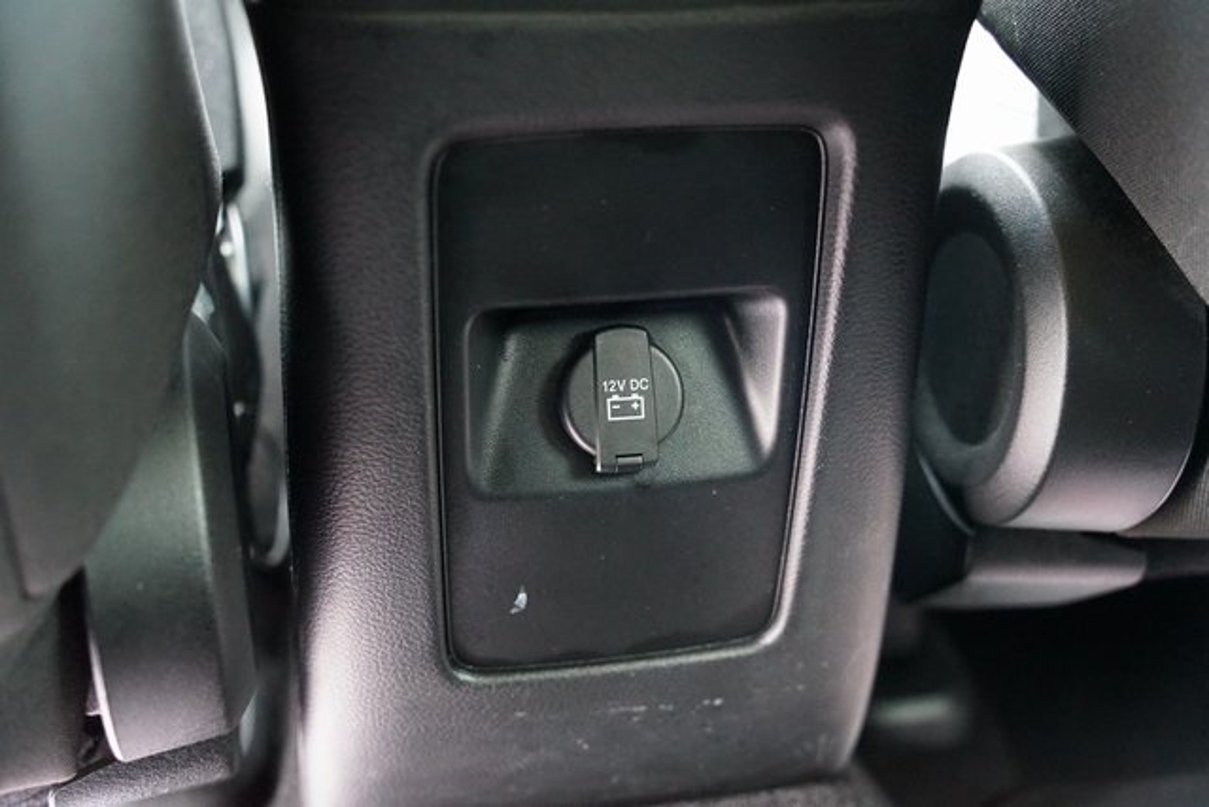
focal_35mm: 40
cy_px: 404
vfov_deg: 33.4
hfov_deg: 48.4
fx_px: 1344
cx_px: 604
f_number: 3.2
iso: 6400
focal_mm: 40
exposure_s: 1/25
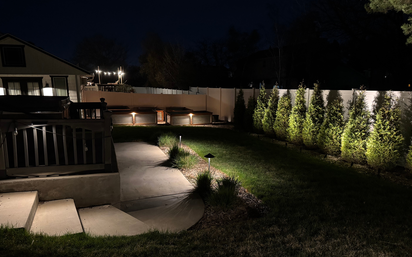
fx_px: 292
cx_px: 205
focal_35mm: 26
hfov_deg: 70.4
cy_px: 145
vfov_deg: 47.5
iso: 1600
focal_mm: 6.76
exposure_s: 1/30
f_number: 1.78
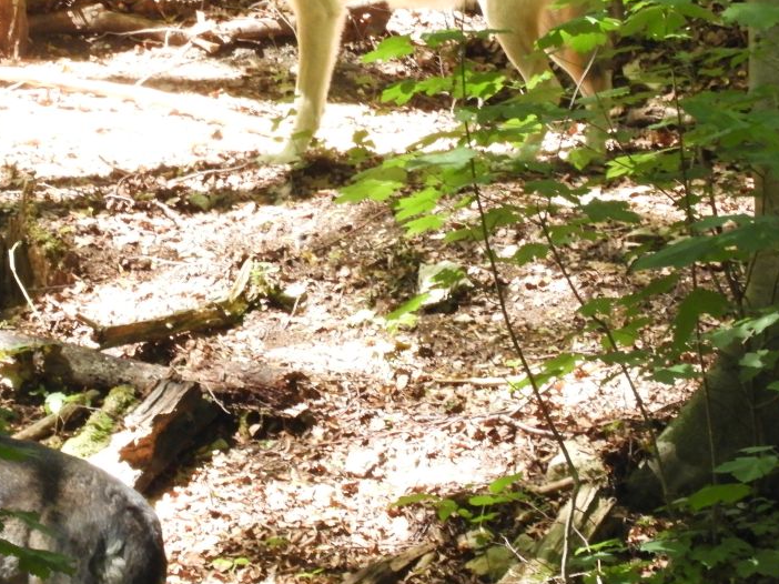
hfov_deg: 2.3
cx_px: 285
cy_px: 207
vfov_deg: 1.7
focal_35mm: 855
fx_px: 19234
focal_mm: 89.6
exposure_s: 1/60
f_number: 5.6
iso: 640
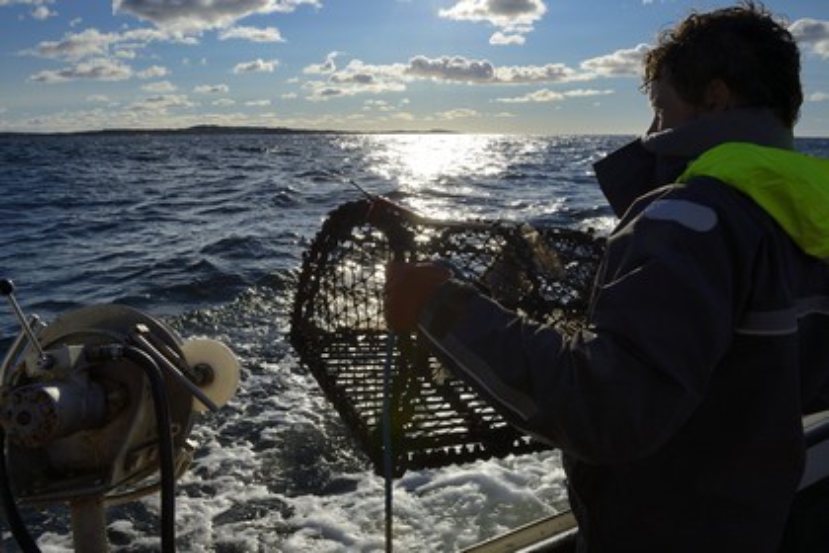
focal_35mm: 24
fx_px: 553
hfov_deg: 73.7
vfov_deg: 53.1
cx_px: 414
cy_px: 276
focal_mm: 24
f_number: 14
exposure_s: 1/1000
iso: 400
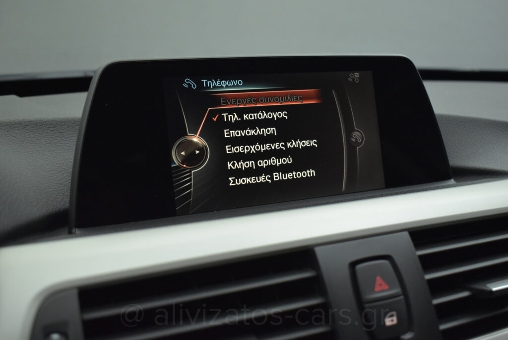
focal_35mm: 39
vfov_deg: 34.3
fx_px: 551
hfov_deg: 49.5
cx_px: 254
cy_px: 170
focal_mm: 26
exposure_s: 1/125
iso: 1600
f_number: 4
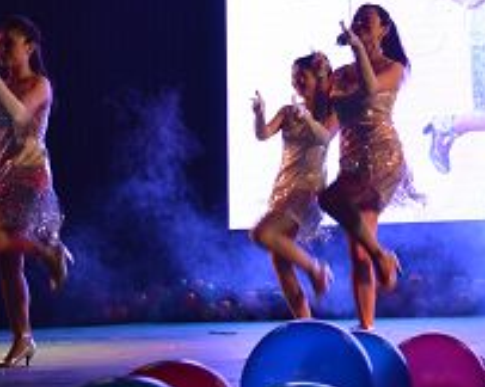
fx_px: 1491
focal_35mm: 104
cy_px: 102
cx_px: 440
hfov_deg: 18.2
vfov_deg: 14.7
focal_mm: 30
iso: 800
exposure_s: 1/25
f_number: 9
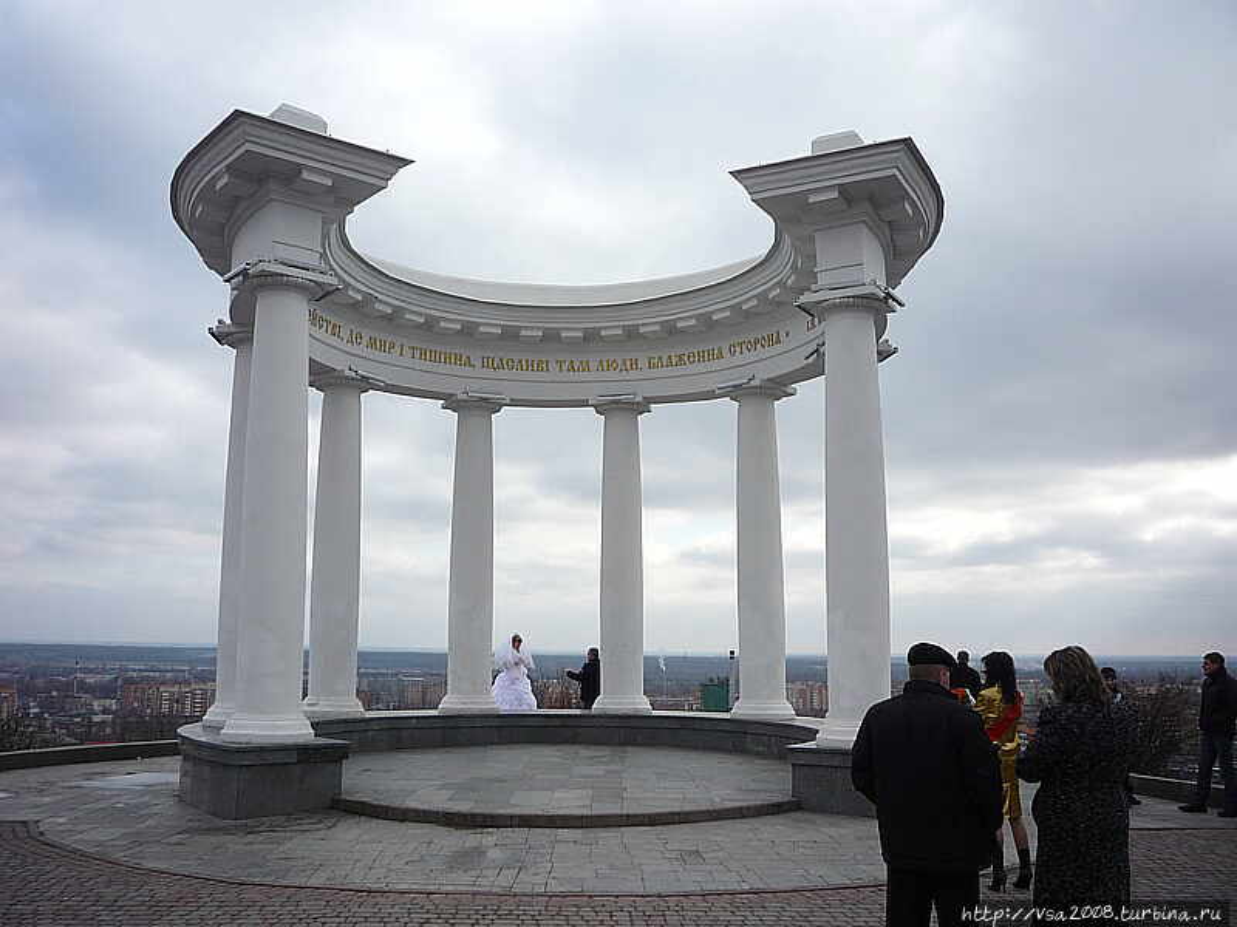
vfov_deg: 44.2
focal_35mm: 32
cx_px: 618
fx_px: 1144
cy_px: 464
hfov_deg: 56.8
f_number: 5
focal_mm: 5.2
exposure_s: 1/500
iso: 100
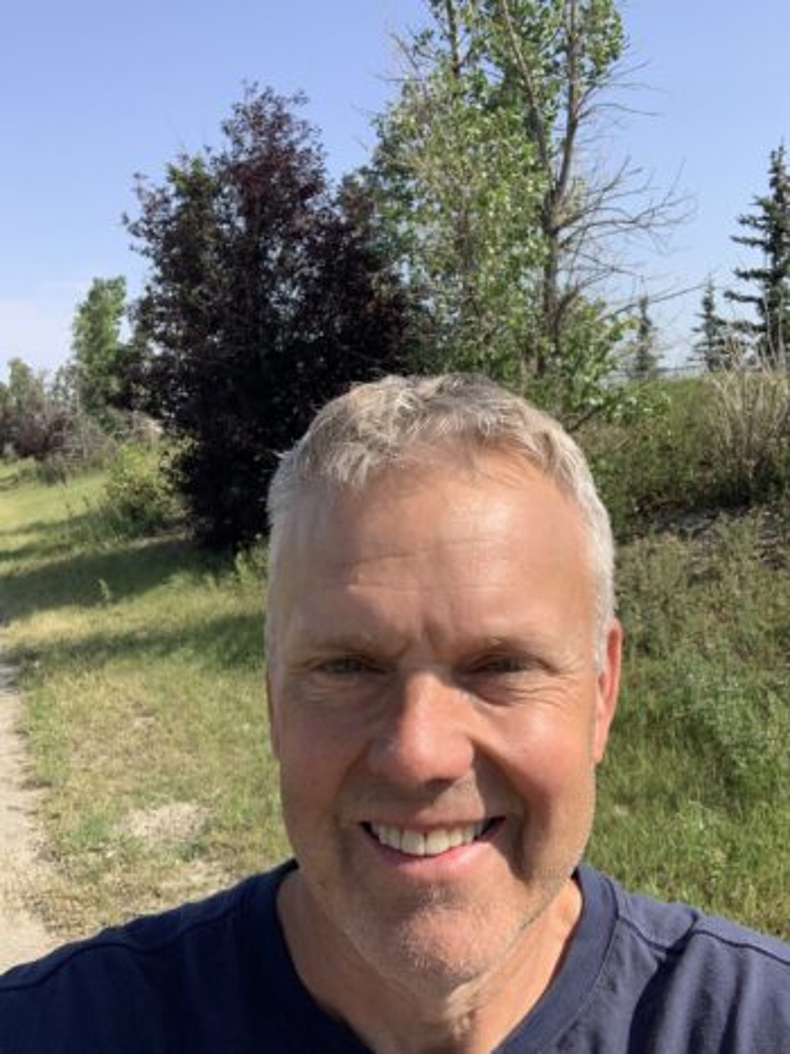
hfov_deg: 44.1
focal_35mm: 32
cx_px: 395
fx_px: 974
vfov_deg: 56.8
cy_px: 527
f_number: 2.2
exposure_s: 1/886
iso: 16
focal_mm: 2.87
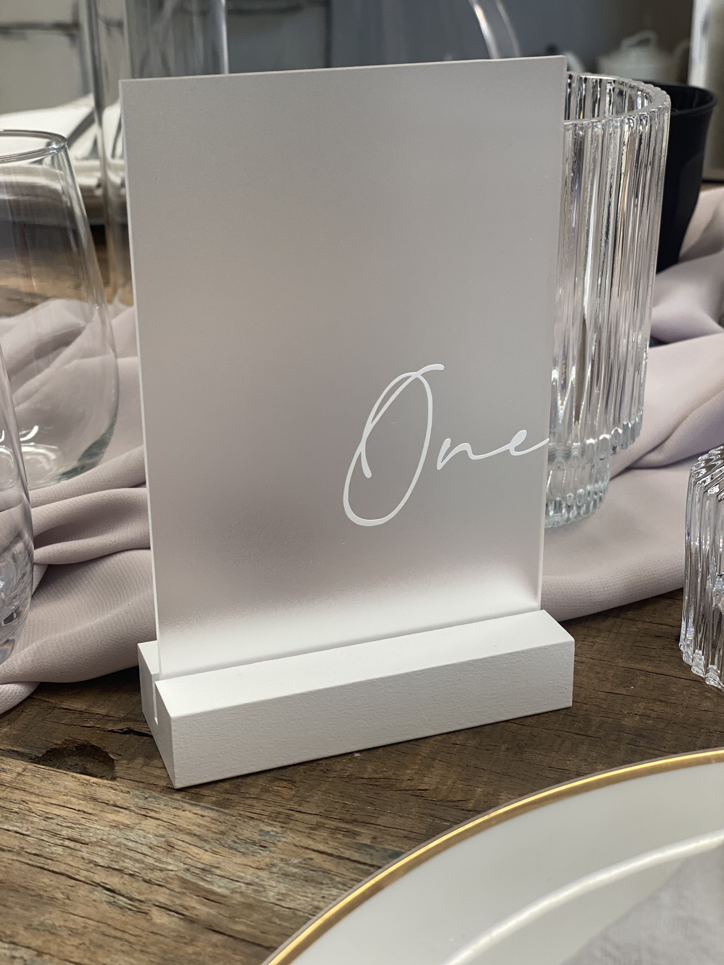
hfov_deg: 28.0
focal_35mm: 52
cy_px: 482
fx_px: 1450
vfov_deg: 36.8
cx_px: 362
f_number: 2
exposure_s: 1/100
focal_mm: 6
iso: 80
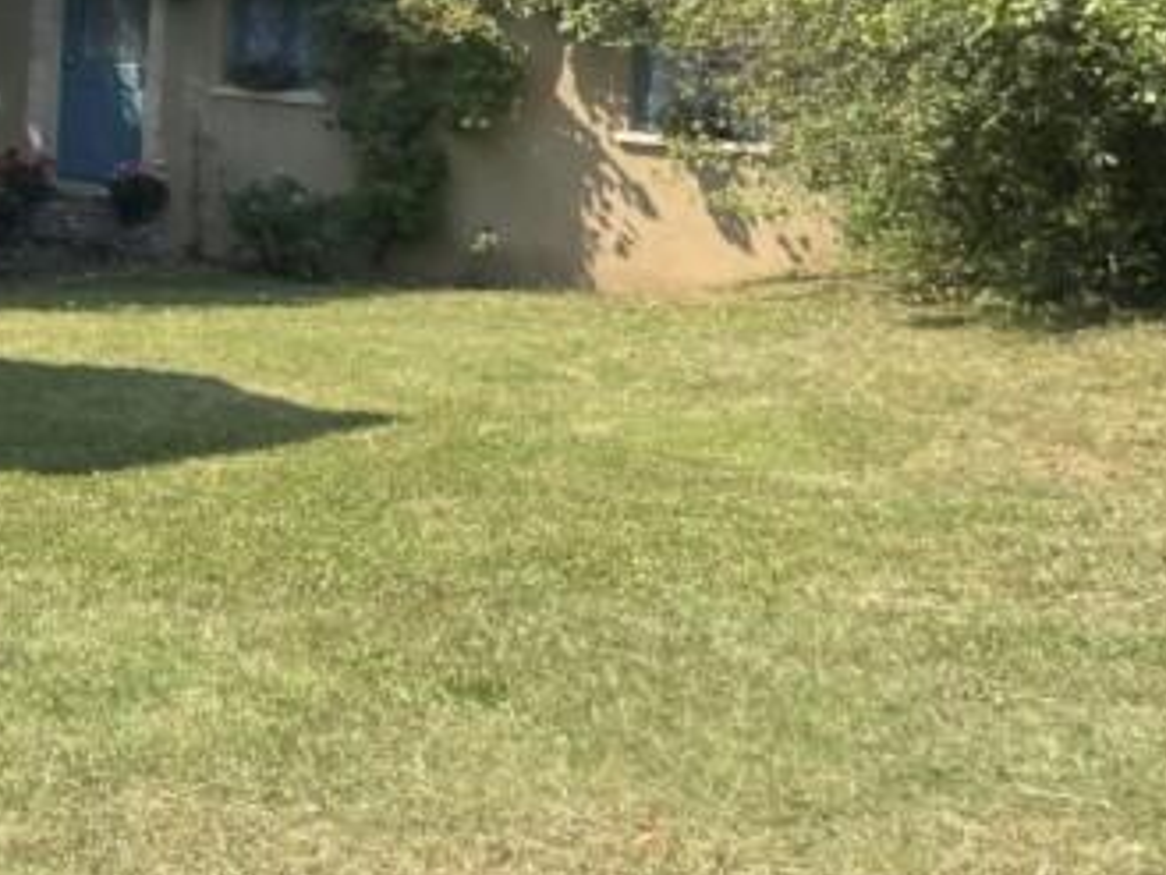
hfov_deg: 20.4
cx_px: -624
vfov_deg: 17.5
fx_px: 2729
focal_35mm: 81
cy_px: -124
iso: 32
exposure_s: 1/2212
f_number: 1.6
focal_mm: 4.2
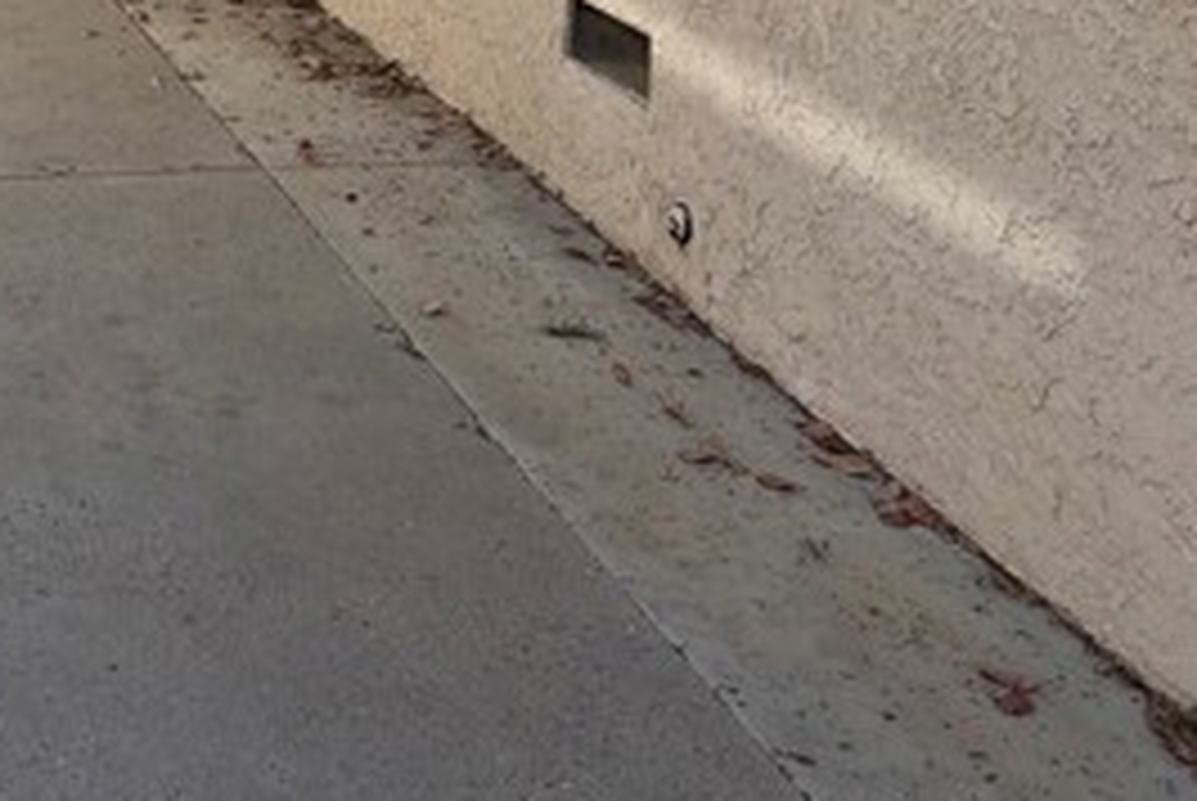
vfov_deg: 19.6
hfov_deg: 28.5
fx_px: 2164
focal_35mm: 65
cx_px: -63
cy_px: -194
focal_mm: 5.96
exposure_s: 1/1418
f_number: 1.6
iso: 50
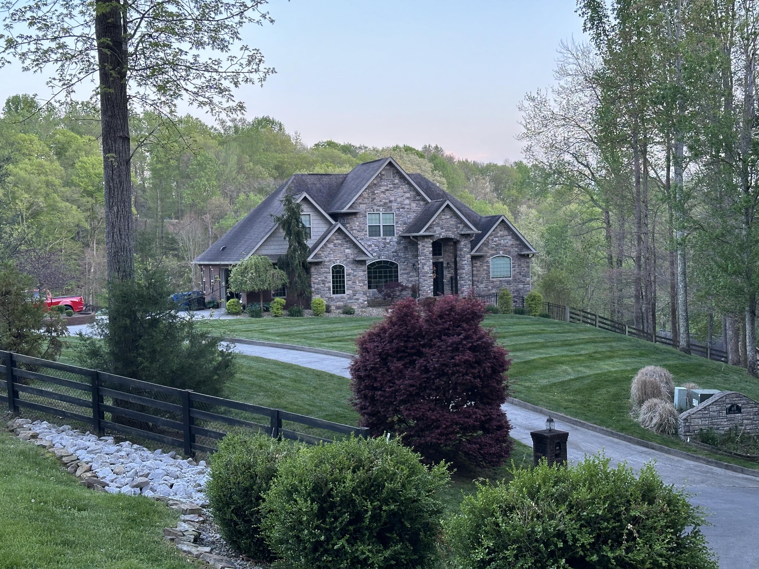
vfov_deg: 30.3
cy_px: 284
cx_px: 380
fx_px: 1052
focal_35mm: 48
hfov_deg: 39.7
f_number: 1.78
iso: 100
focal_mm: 6.86
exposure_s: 1/60
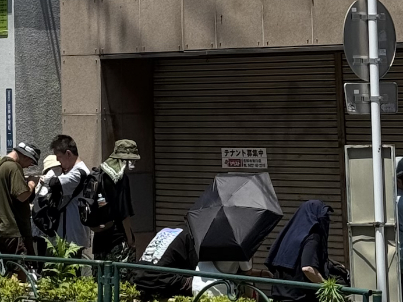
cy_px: 211
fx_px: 1292
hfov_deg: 17.6
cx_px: 93
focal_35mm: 111
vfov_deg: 13.3
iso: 64
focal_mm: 6.76
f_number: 1.78
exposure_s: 1/3257
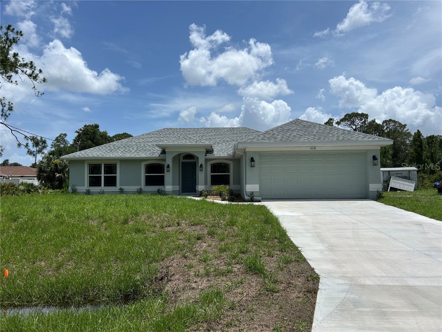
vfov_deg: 53.1
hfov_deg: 67.3
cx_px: 221
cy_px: 166
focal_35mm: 26
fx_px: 332
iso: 50
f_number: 1.5
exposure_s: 1/8000
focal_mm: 5.7
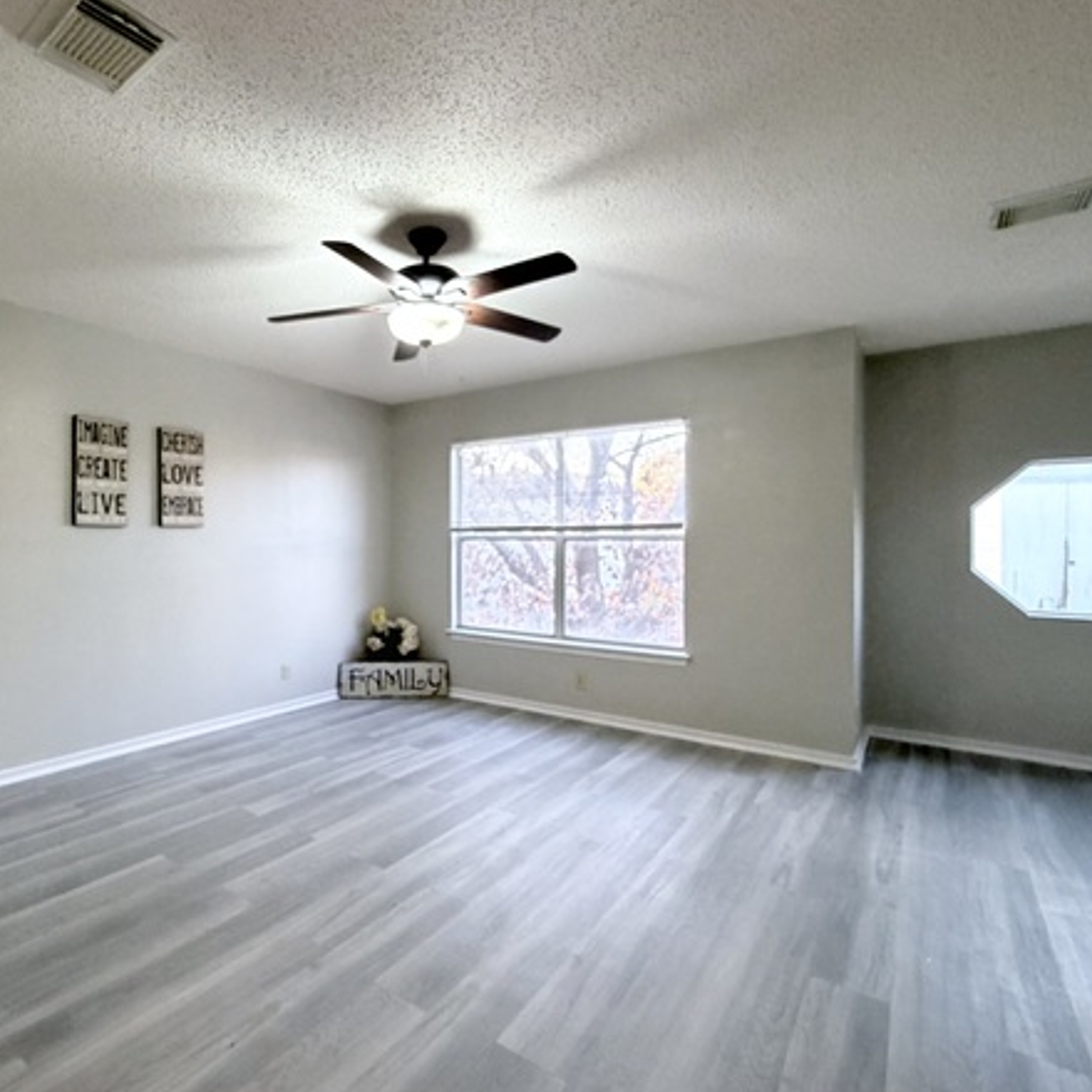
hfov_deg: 79.5
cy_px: 541
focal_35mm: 18
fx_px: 642
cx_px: 419
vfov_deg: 80.7
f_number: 2.2
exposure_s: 1/60
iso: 400
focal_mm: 2.22
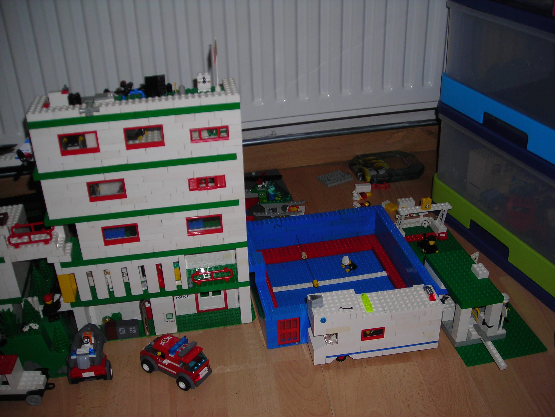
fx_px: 609
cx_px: 278
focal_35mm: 38
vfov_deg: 37.7
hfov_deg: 49.0
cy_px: 208
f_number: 3.2
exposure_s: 1/60.1
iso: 50
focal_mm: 6.3
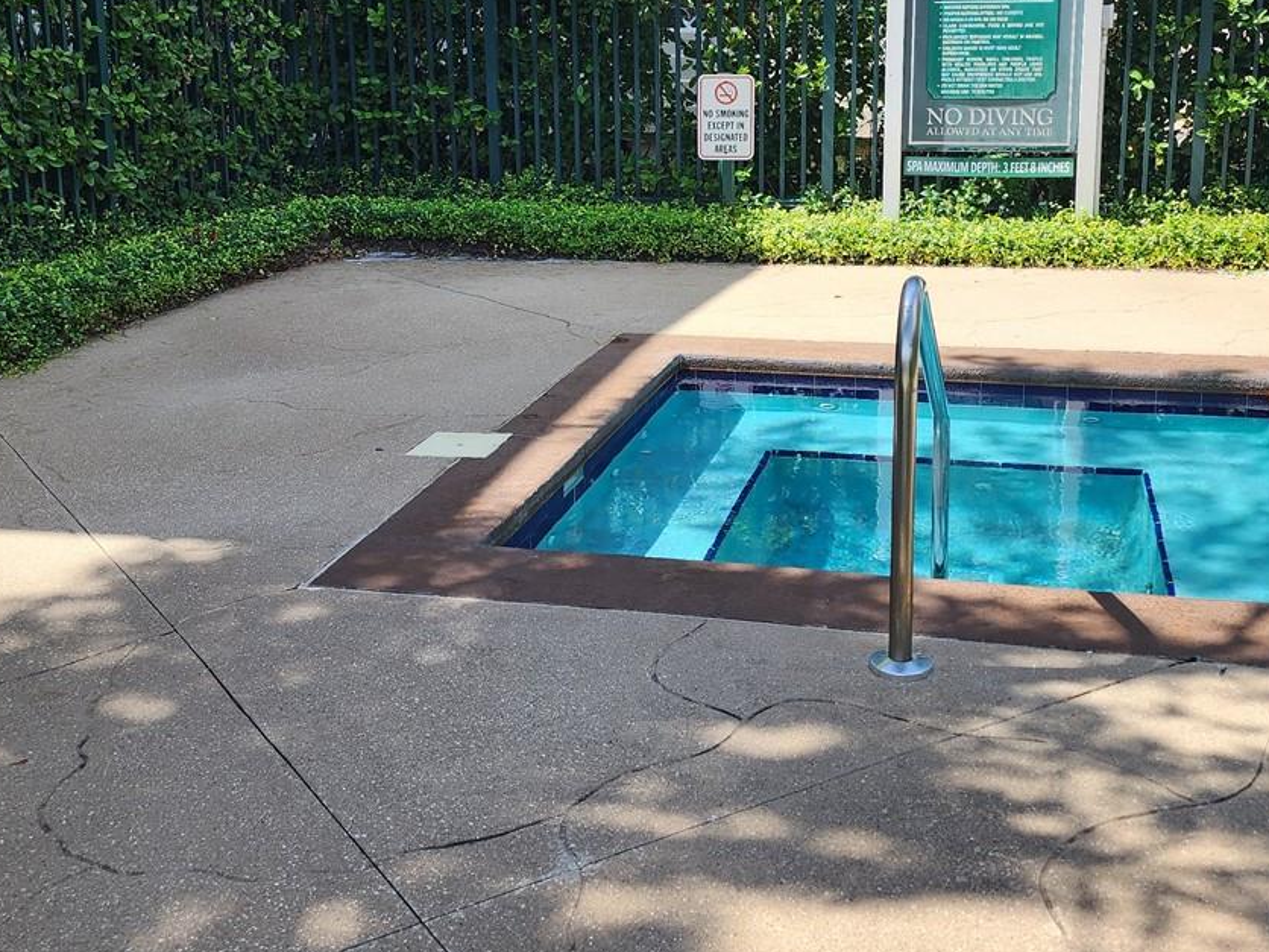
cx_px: 683
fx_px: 1613
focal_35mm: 44
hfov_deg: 42.9
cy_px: 317
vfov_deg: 32.6
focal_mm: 6.4
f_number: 1.8
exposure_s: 1/490
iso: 12
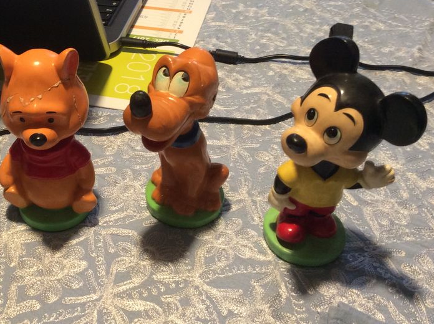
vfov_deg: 31.3
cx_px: 132
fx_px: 576
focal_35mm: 46
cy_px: 128
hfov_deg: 40.6
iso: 125
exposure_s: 1/25
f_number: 2.4
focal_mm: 3.3
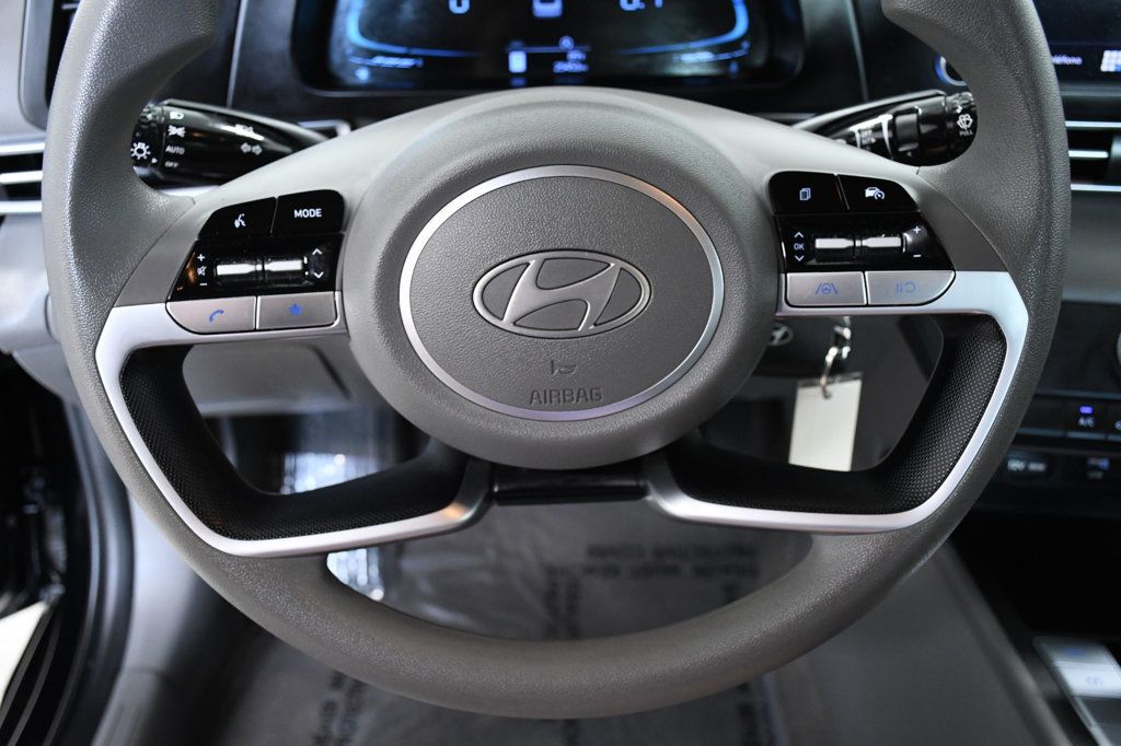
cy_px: 373
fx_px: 1121
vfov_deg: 36.8
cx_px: 560
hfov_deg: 53.1
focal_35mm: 36
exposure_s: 1/100
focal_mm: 24
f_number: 5
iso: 2500
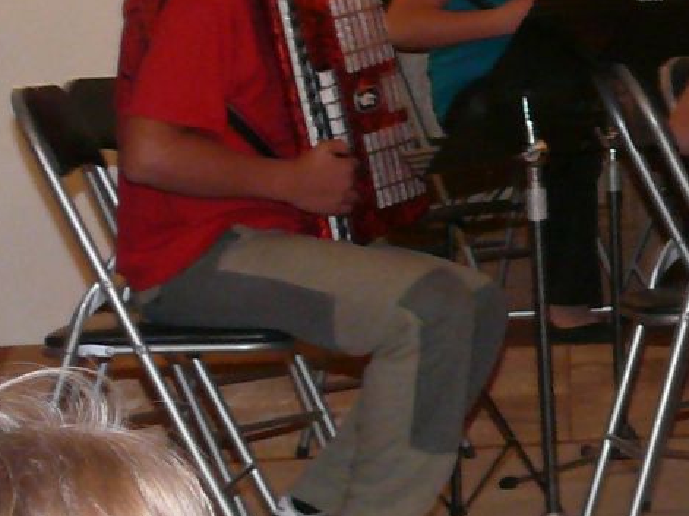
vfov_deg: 7.3
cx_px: 1394
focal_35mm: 200
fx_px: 3980
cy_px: -247
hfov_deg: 9.3
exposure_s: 1/30
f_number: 2.8
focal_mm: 8.6
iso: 200
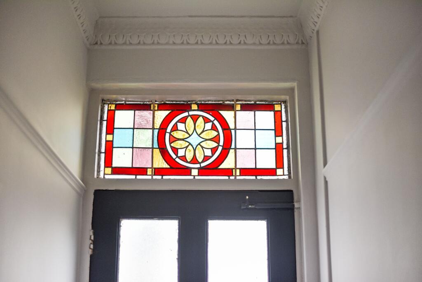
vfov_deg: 27.0
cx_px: 211
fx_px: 586
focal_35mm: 50
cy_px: 141
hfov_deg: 39.6
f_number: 1.4
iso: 400
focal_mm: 50
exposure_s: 1/4000
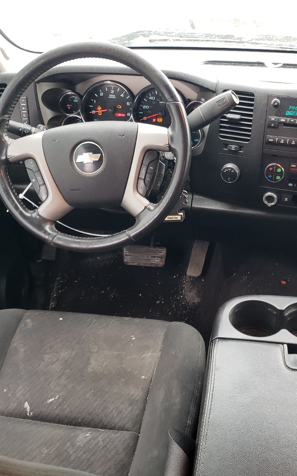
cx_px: 211
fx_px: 479
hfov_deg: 33.9
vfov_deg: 52.7
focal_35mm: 37
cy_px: 239
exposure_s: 1/50
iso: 103
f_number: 1.5
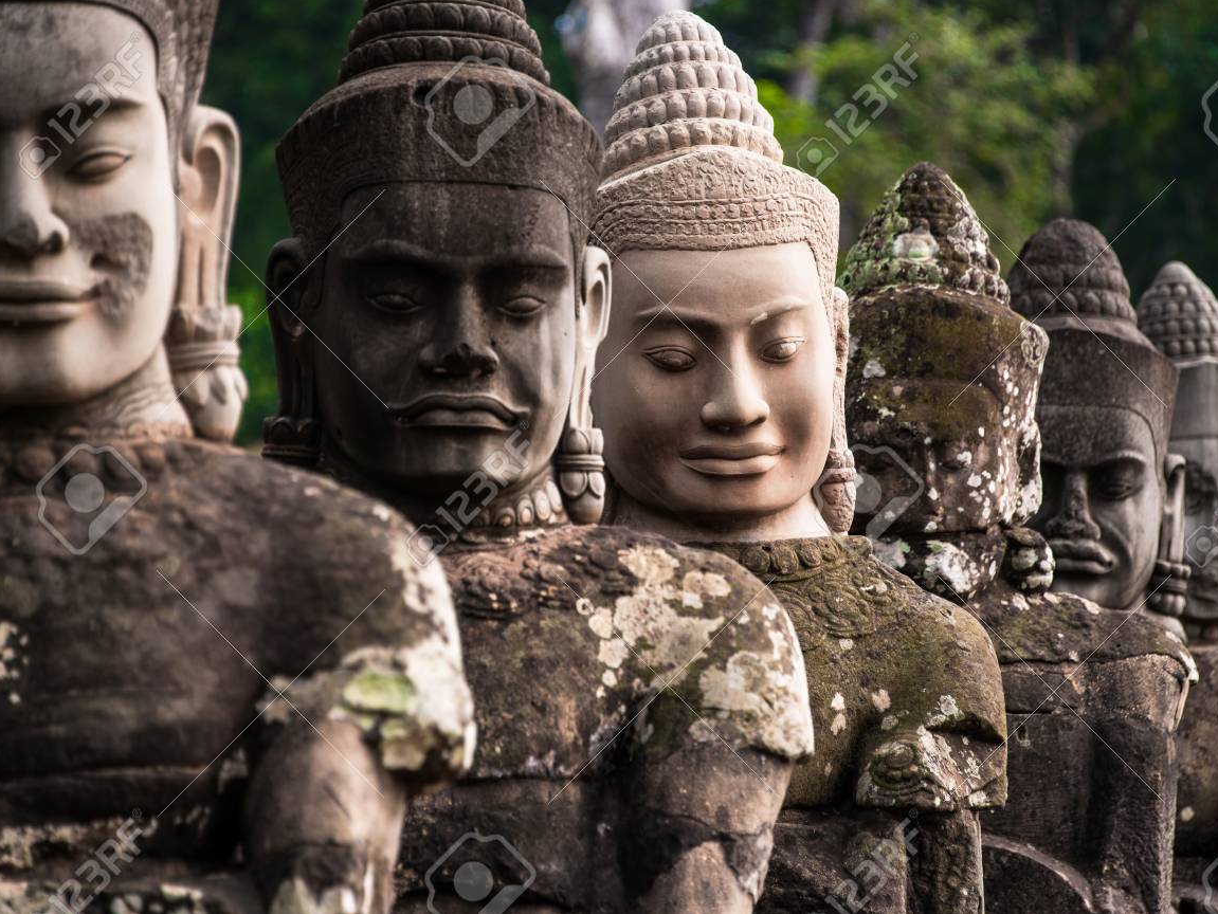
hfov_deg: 8.7
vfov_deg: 6.5
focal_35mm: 228
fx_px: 8025
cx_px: 666
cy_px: 456
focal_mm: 210
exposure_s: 1/800
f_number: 5.6
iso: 500
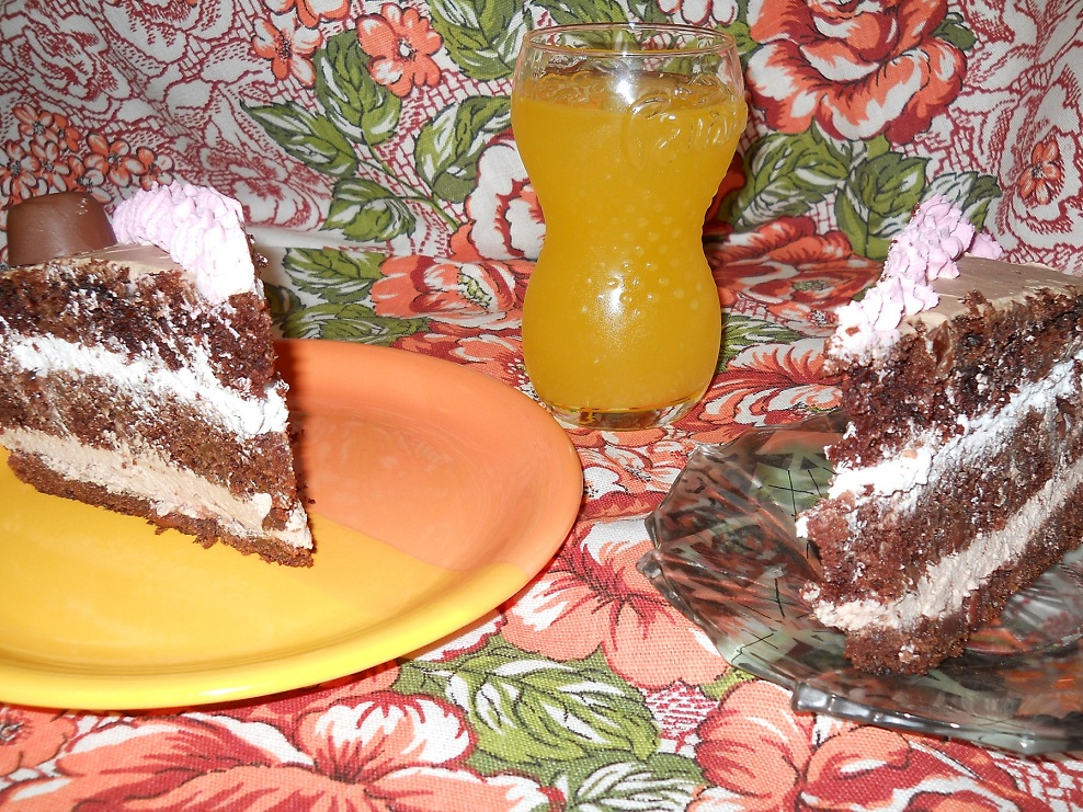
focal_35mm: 41
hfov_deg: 45.8
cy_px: 406
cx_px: 542
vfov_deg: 35.1
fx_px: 1283
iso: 80
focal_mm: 6.72
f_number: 3.1
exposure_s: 1/30
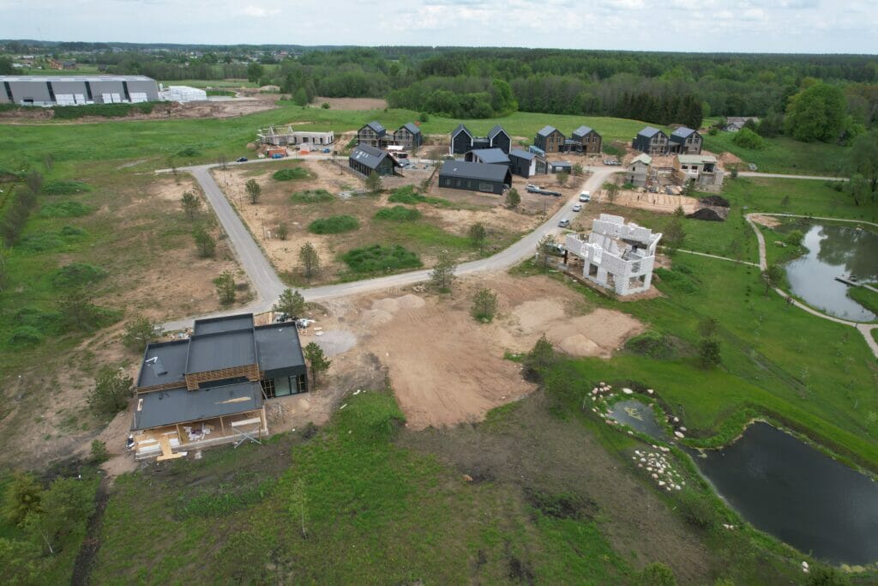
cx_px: 439
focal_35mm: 22
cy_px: 293
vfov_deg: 57.2
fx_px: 537
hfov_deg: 78.6
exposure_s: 1/1250
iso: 100
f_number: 2.8
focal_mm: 8.38
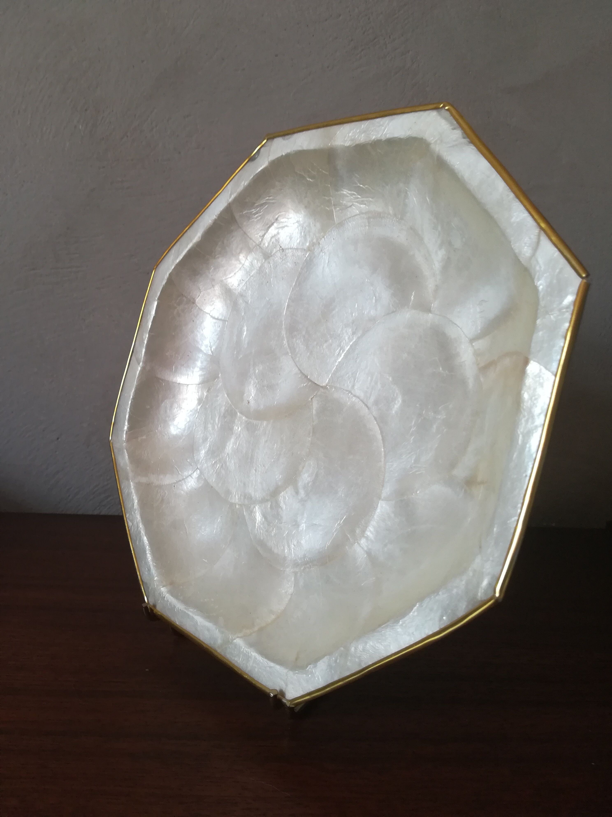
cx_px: 306
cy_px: 408
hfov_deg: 53.1
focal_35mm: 26
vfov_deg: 67.3
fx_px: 613
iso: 160
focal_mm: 3.83
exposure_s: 1/33.3
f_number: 2.2
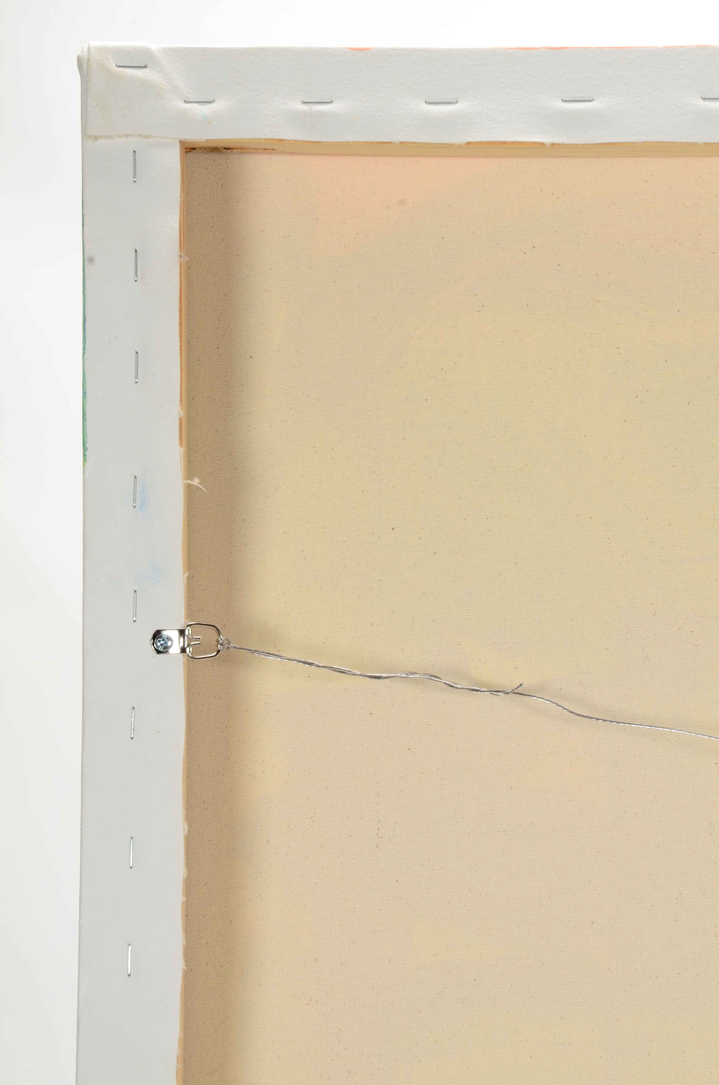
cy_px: 542
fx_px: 4739
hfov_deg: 8.7
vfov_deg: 13.1
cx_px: 360
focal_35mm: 158
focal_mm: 105
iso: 200
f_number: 16
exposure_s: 1/160
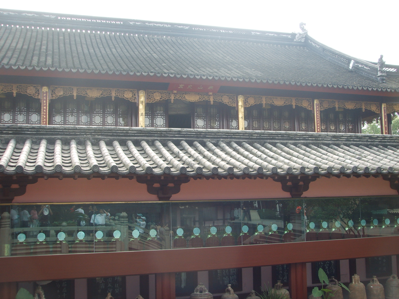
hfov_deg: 47.9
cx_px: 200
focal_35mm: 39
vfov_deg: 36.8
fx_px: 450
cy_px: 150
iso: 50
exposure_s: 1/125
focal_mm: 6.6
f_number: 3.5
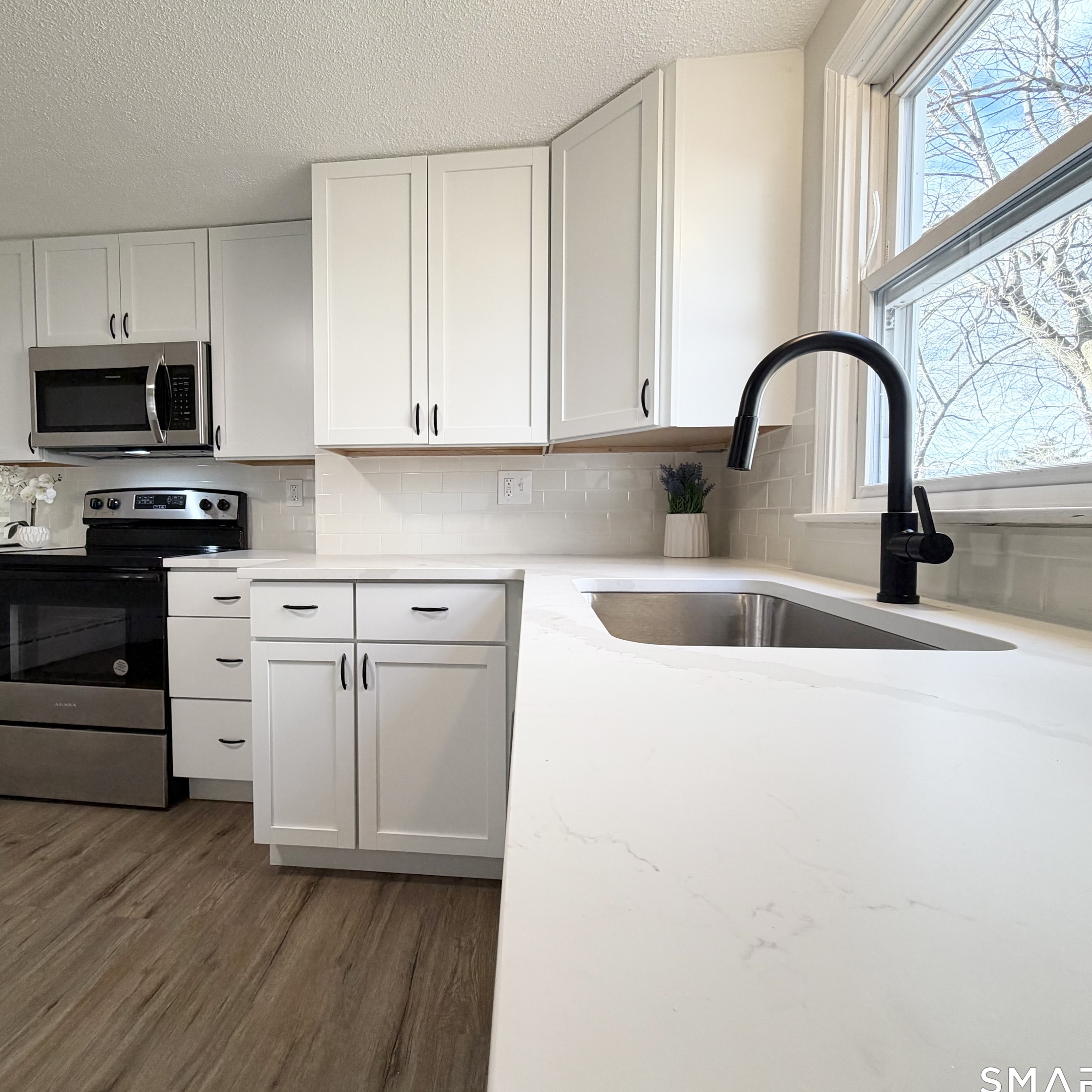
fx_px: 607
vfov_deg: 84.0
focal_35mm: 17
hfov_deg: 83.2
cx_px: 453
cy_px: 544
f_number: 2.2
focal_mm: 2.22
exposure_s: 1/120
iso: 160
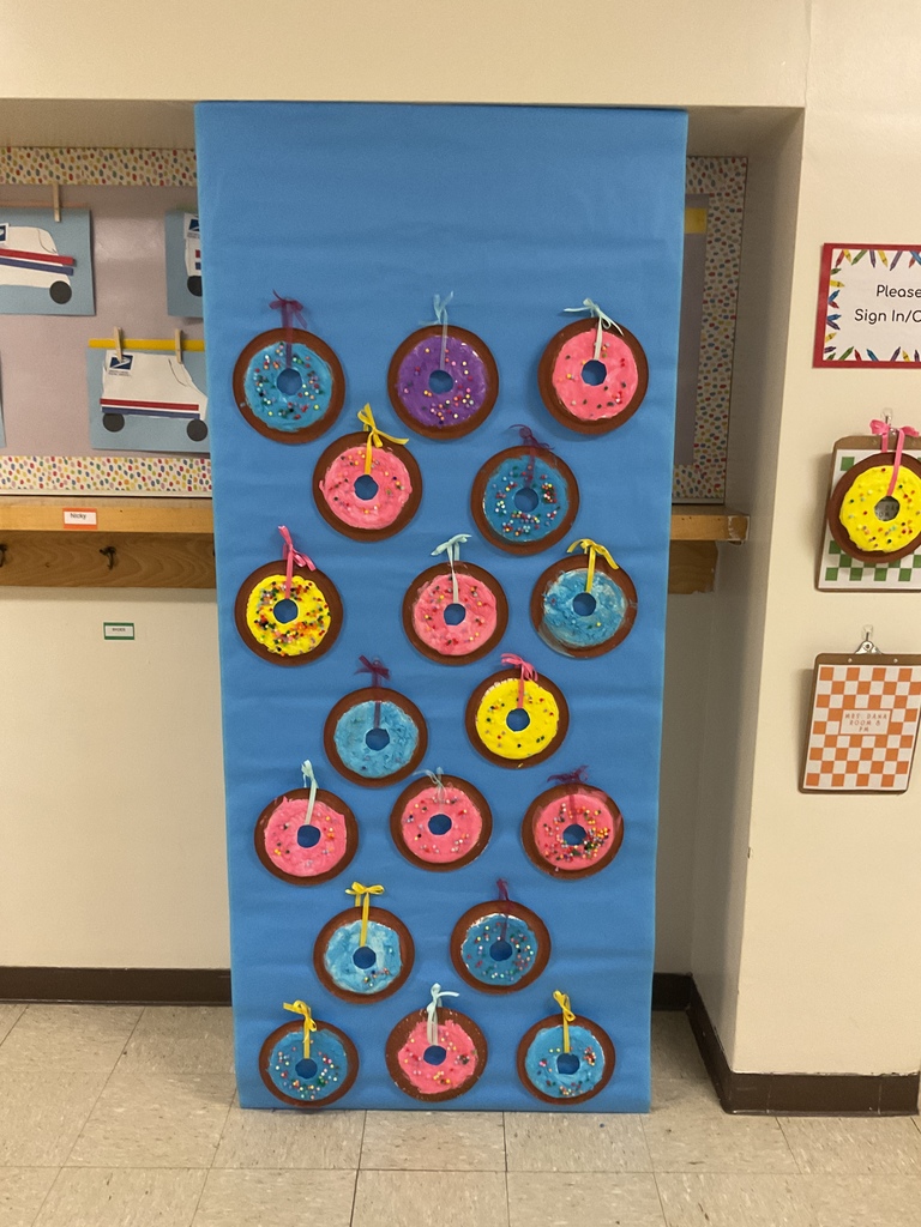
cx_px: 460
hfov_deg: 48.2
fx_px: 1029
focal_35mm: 29
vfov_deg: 61.7
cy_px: 614
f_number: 1.8
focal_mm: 3
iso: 250
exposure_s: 1/60
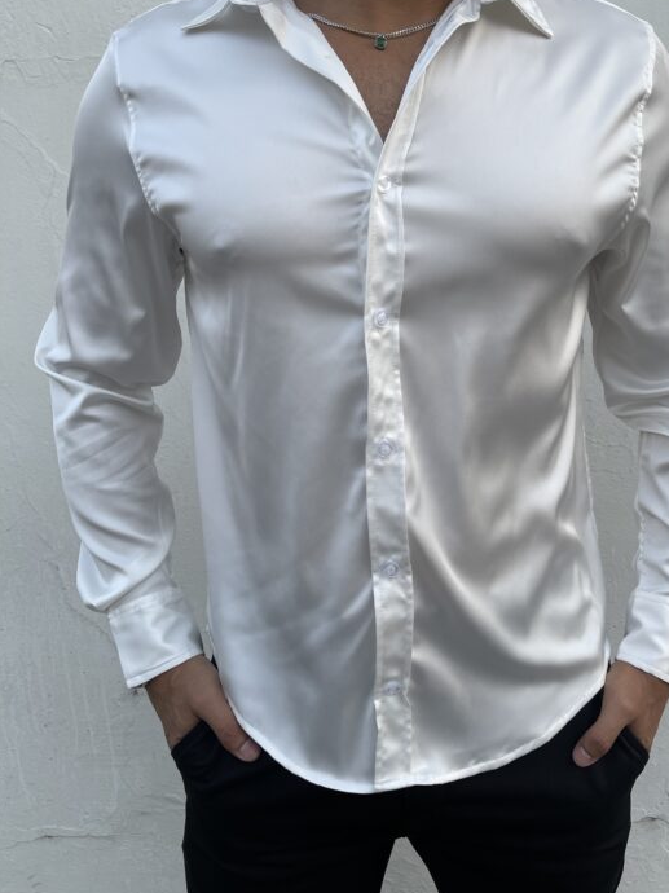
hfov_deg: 48.0
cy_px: 384
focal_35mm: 29
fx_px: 748
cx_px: 384
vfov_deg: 61.4
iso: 32
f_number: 1.6
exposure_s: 1/599
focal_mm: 5.1
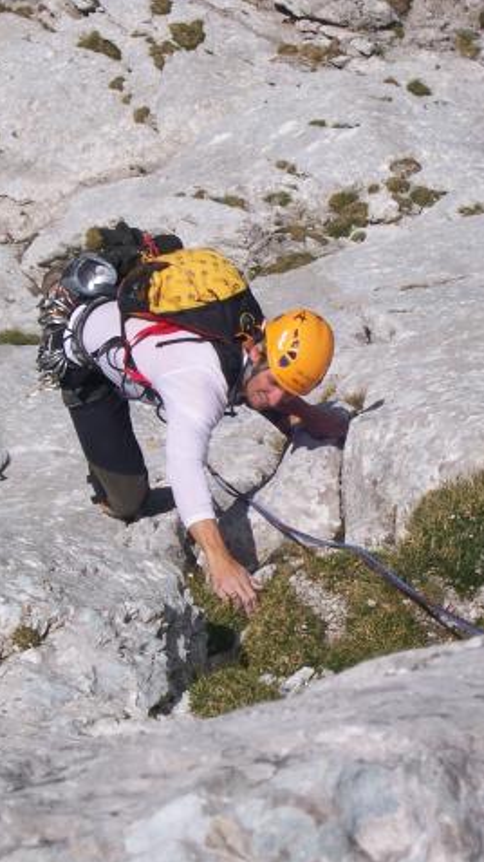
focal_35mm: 158
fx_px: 3608
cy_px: 433
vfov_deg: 13.6
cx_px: 282
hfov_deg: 7.7
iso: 80
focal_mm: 18.1
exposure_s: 1/500
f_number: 8
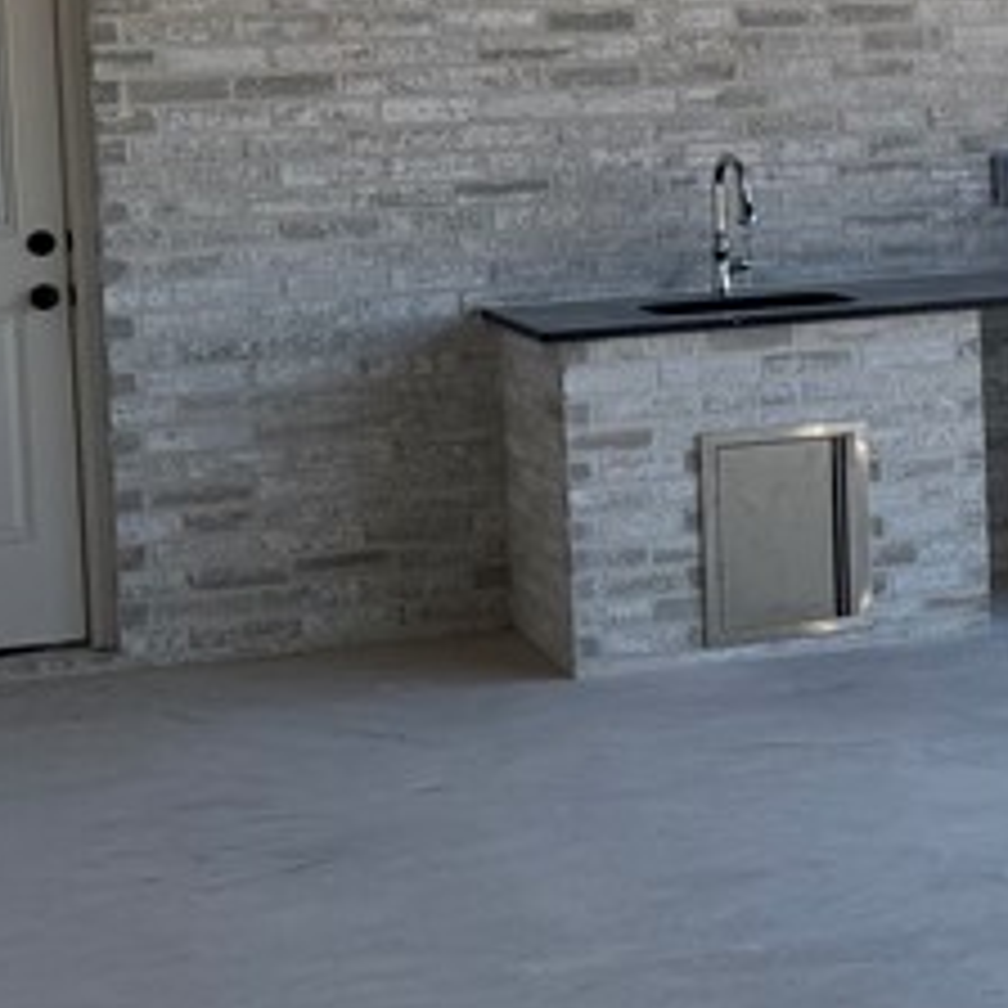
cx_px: 1629
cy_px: 158
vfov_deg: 17.7
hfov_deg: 16.0
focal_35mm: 97
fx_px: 3196
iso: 80
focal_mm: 6.76
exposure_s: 1/2833
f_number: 1.78
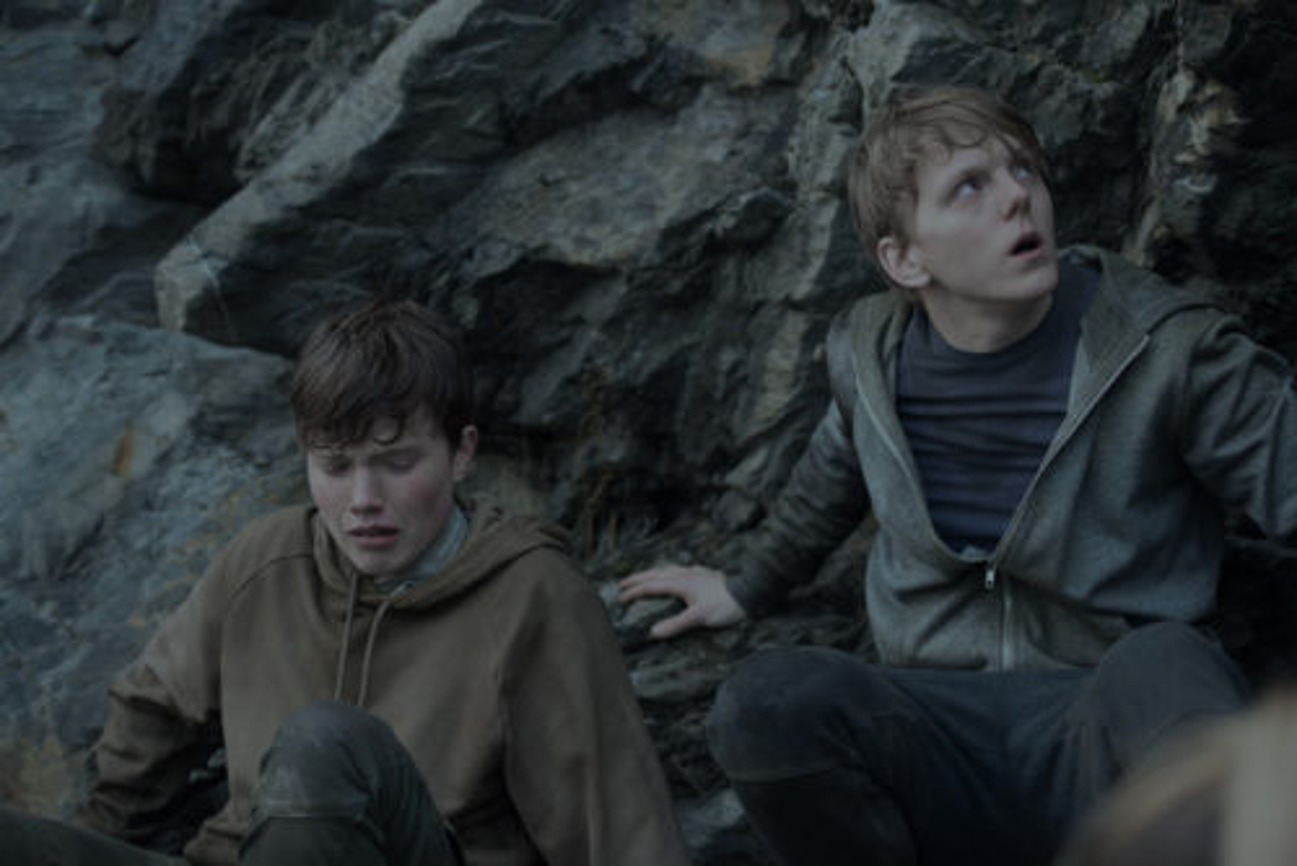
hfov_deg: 28.8
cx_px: 648
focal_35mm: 70
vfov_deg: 19.5
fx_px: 2523
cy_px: 433
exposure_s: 1/250
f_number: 2.8
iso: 2000
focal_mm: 70
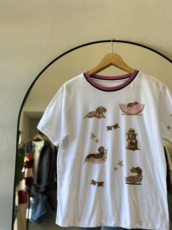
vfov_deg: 36.8
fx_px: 344
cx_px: 86
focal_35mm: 52
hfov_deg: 28.0
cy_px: 115
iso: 40
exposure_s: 1/50
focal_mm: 5.96
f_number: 1.6
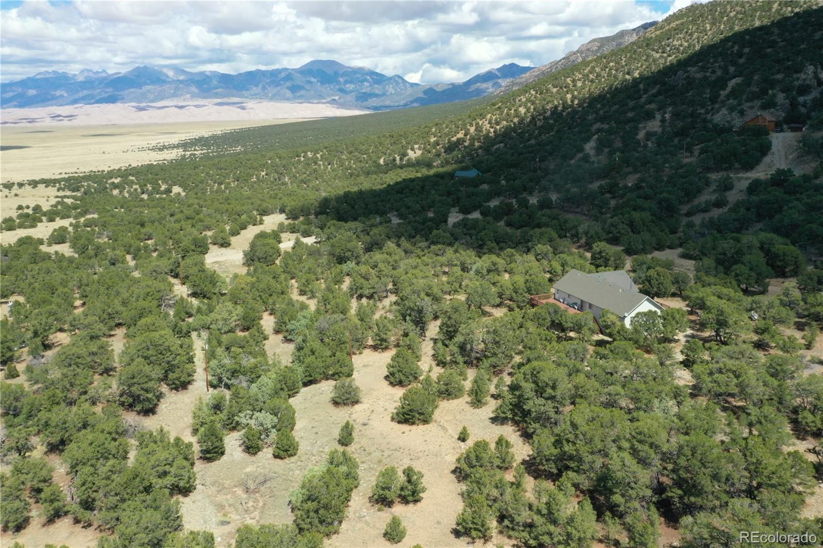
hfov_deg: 65.5
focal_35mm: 28
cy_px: 274
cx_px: 412
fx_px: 640
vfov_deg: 46.4
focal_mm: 10.26
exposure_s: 1/400
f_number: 11
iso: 400
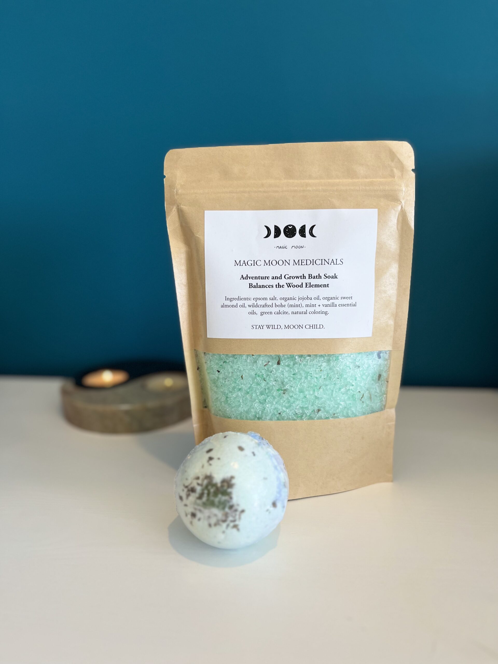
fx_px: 499
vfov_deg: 67.3
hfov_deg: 53.1
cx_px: 249
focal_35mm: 26
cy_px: 332
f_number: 1.6
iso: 50
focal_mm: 5.1
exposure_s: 1/120
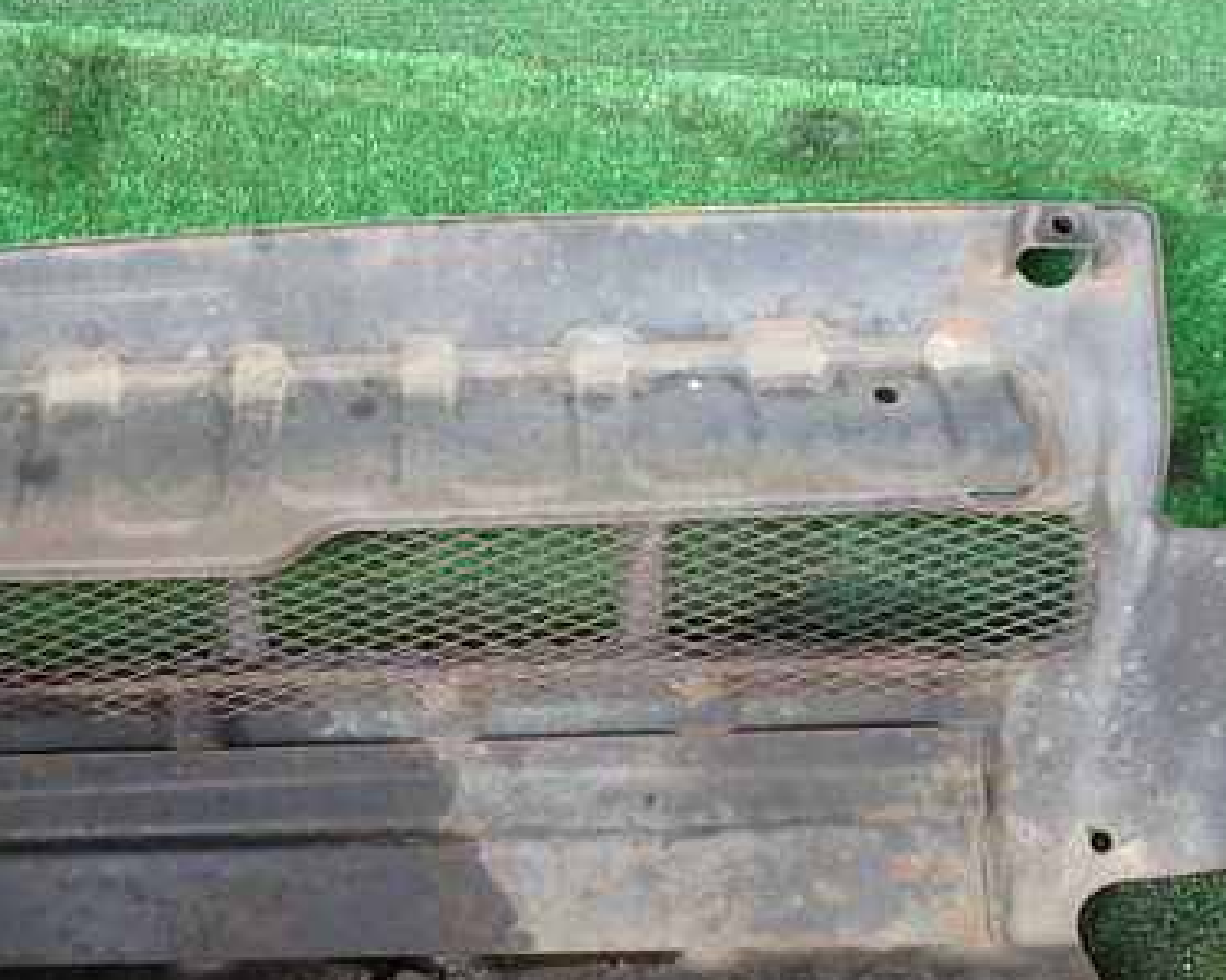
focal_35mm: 47
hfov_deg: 39.2
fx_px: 1705
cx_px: 426
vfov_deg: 32.1
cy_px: 531
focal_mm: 5.4
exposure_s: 1/50
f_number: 2.3
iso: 200
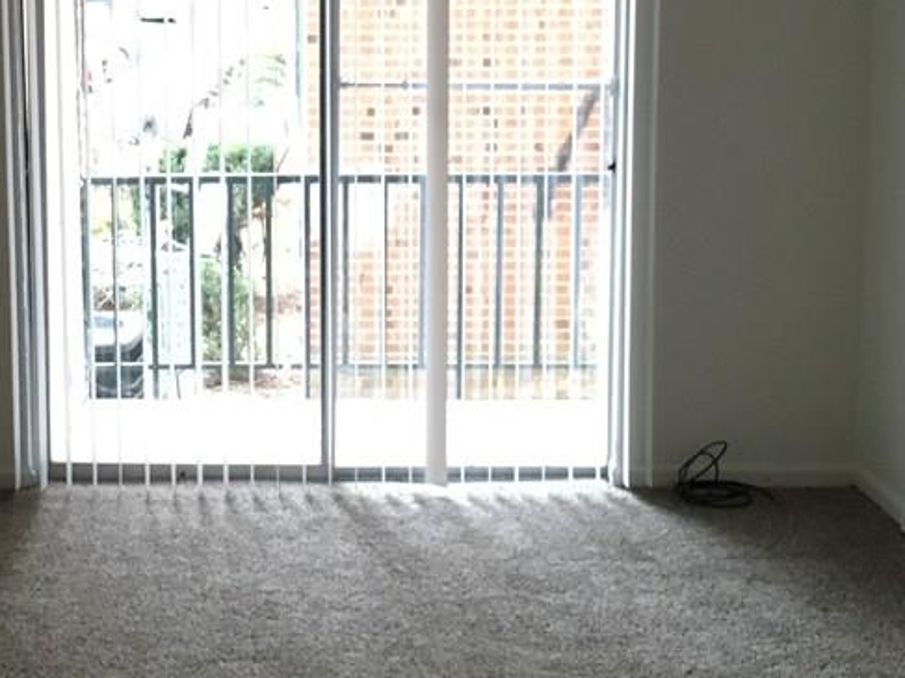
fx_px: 1594
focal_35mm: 61
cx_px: 251
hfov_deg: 31.2
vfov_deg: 23.8
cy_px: 188
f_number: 2.2
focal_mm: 4.15
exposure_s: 1/15
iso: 200
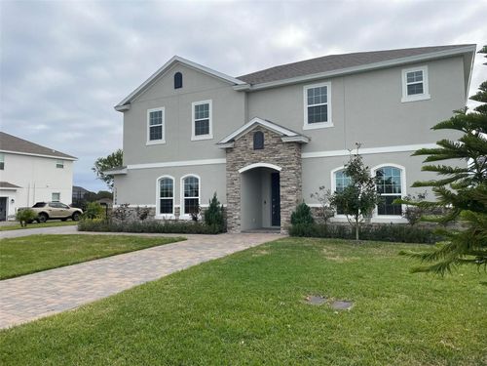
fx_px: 366
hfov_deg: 67.3
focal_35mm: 26
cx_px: 244
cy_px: 183
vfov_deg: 53.1
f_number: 1.6
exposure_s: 1/2353
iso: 50
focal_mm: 4.2
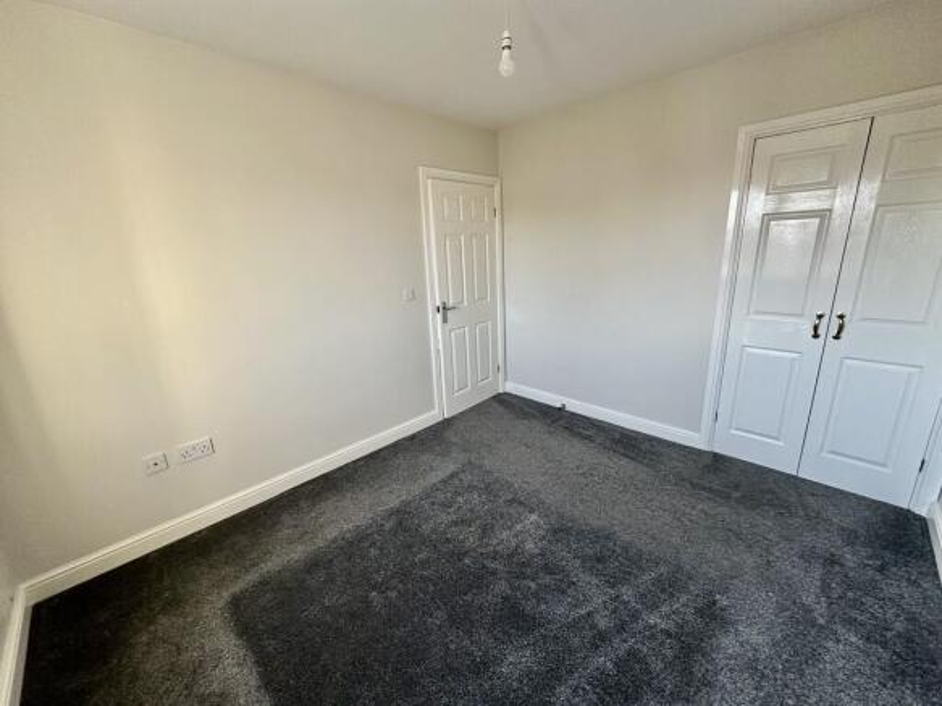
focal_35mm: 14
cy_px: 353
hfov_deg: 102.1
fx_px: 381
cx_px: 471
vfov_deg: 85.7
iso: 200
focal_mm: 2.22
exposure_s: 1/100
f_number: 2.2
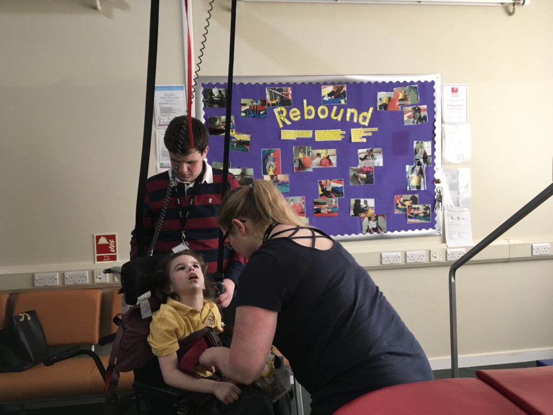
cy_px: 208
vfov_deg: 48.2
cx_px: 276
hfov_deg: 61.7
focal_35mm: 29
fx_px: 463
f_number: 2.2
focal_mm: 4.15
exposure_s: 1/33
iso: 125
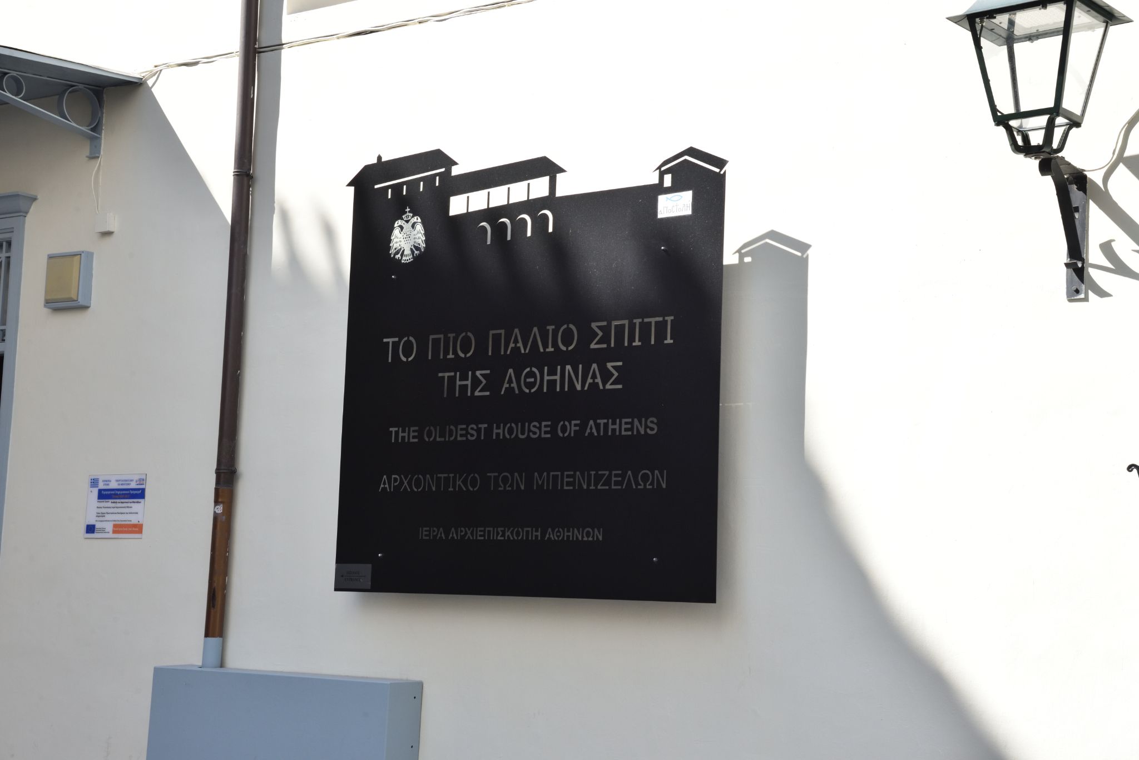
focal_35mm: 55
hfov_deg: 36.2
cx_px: 570
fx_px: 1741
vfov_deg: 24.6
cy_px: 380
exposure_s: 1/320
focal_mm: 55
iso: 800
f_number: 11
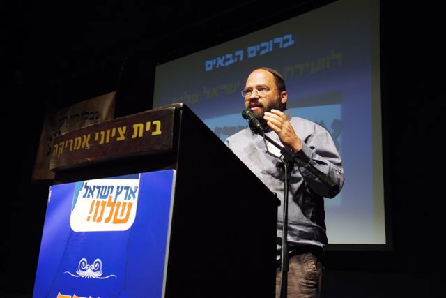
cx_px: 223
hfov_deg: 53.1
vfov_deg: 36.9
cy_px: 149
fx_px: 446
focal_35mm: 36
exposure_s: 1/100
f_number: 4
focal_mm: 24
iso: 640
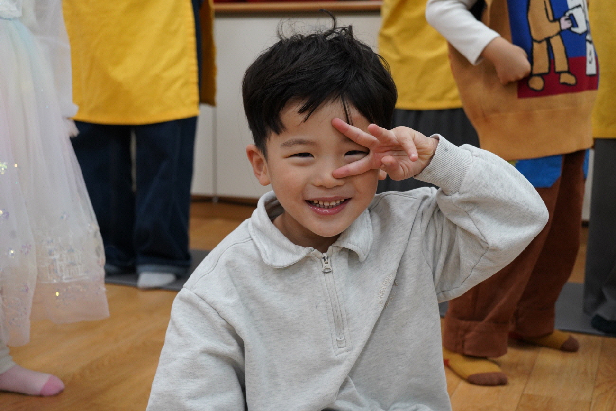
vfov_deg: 25.1
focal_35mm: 54
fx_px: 924
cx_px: 308
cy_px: 206
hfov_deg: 36.9
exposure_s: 1/125
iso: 2500
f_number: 5.6
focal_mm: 54
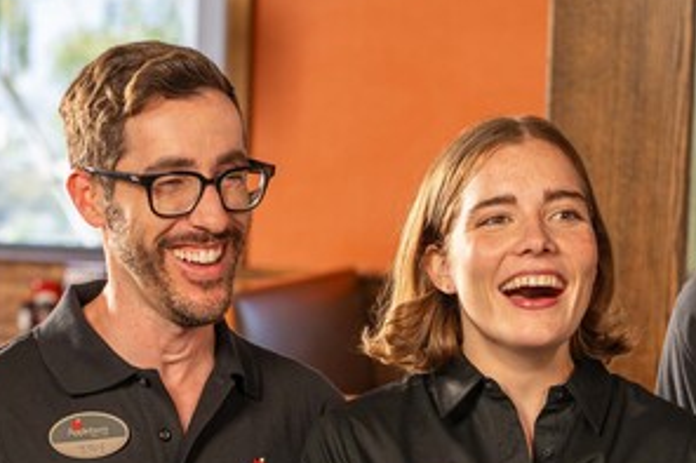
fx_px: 3343
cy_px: 622
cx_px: 348
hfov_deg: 11.9
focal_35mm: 173
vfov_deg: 7.8
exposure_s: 1/160
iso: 100
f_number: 2.8
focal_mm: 50
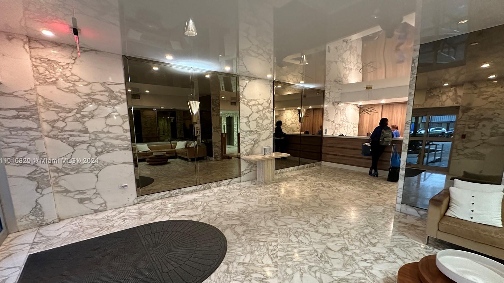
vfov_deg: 66.8
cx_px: 257
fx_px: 214
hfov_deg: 99.4
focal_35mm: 16
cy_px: 161
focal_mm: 2.22
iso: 800
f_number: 2.2
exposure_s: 1/60
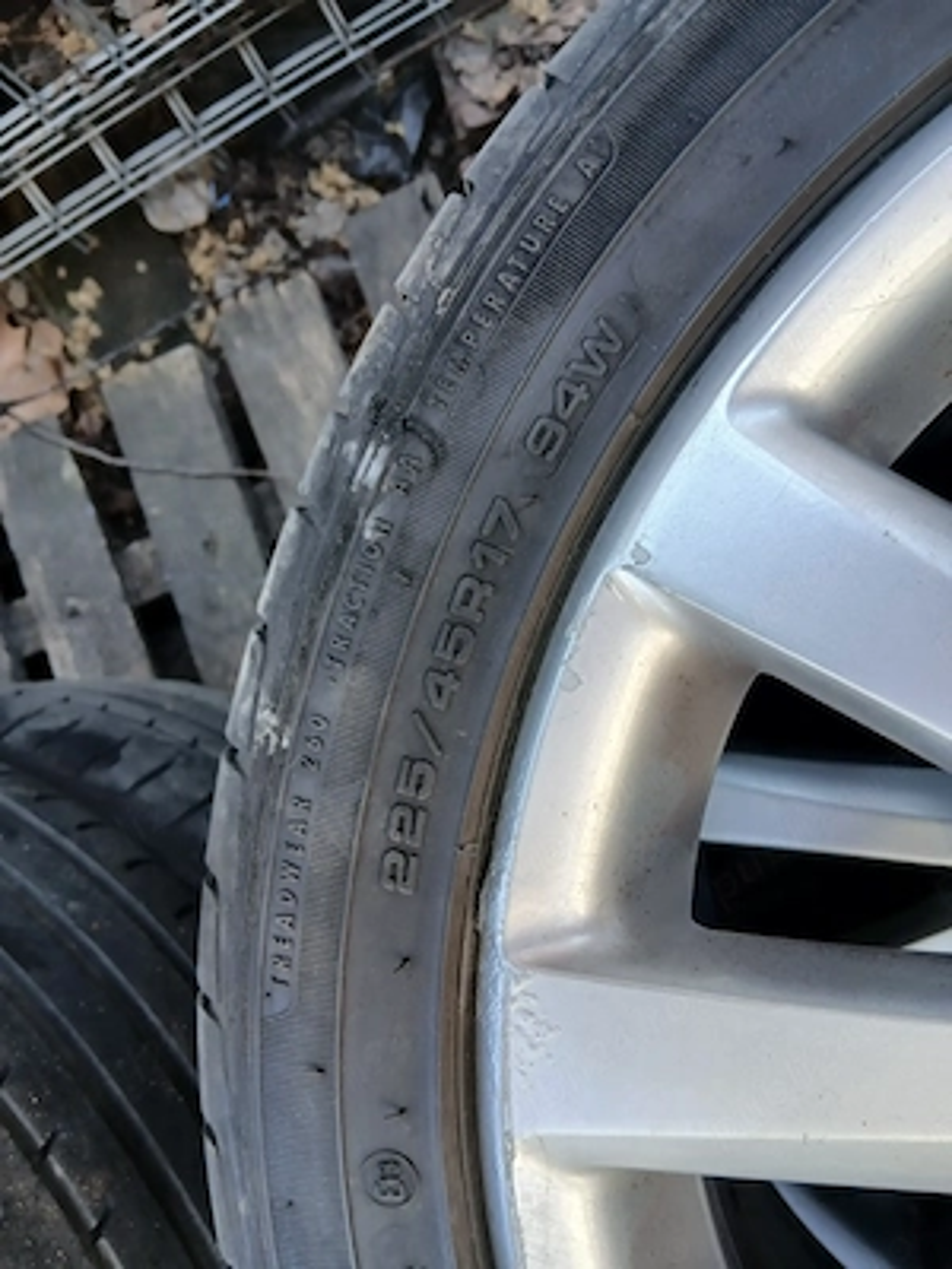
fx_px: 953
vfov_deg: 67.3
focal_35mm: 26
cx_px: 476
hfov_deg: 53.1
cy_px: 634
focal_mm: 3.98
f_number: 1.8
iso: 32
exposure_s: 1/50
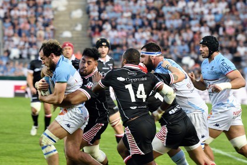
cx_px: 124
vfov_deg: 6.9
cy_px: 82
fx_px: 1372
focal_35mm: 200
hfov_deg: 10.3
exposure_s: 1/250
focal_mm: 200
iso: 800
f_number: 5
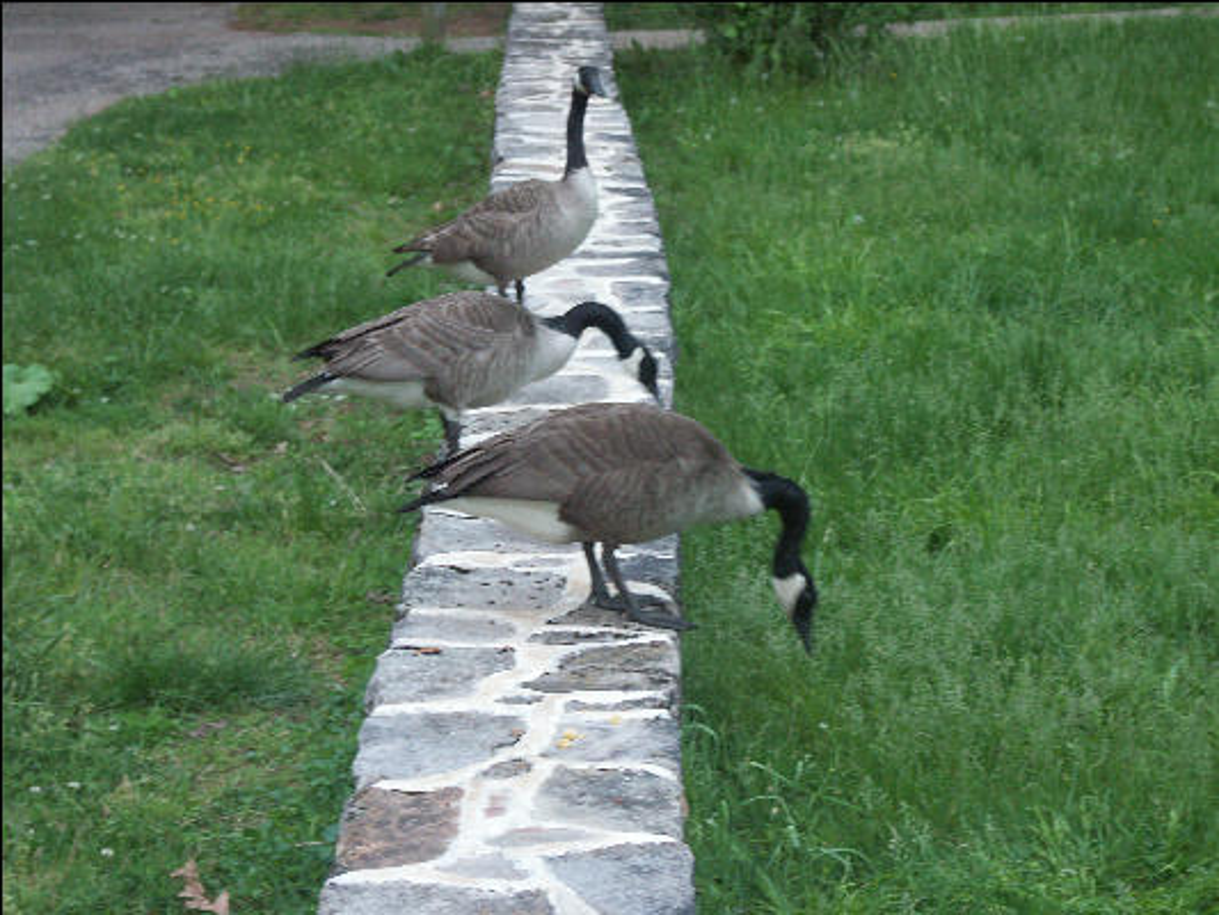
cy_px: 458
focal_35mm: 104
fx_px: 3663
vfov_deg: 14.2
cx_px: 610
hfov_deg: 18.9
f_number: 3.5
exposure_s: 1/25
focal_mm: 25.89
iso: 200
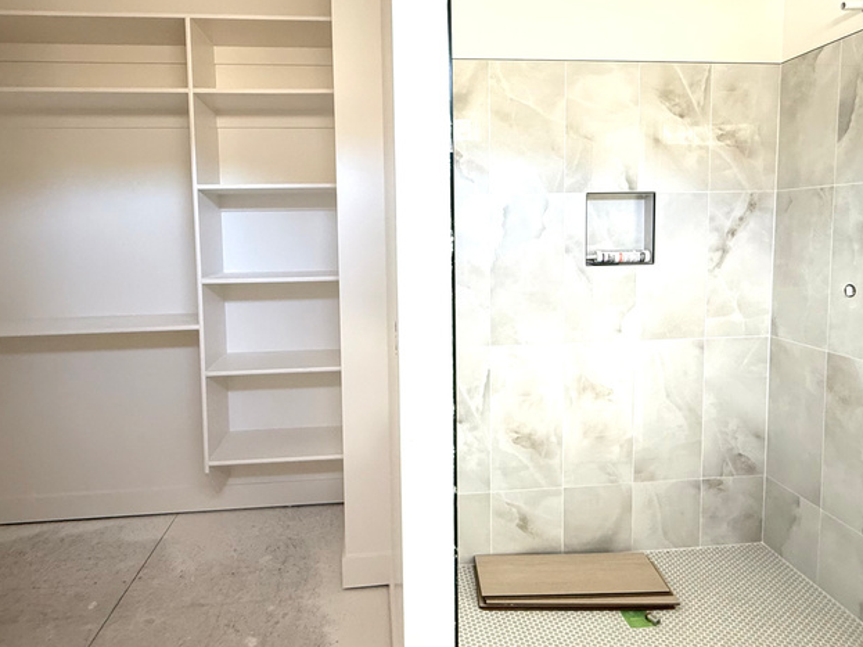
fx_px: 573
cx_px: 428
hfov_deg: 73.9
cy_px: 272
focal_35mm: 23
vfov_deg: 58.6
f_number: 2.2
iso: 400
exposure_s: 1/60
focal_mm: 2.22
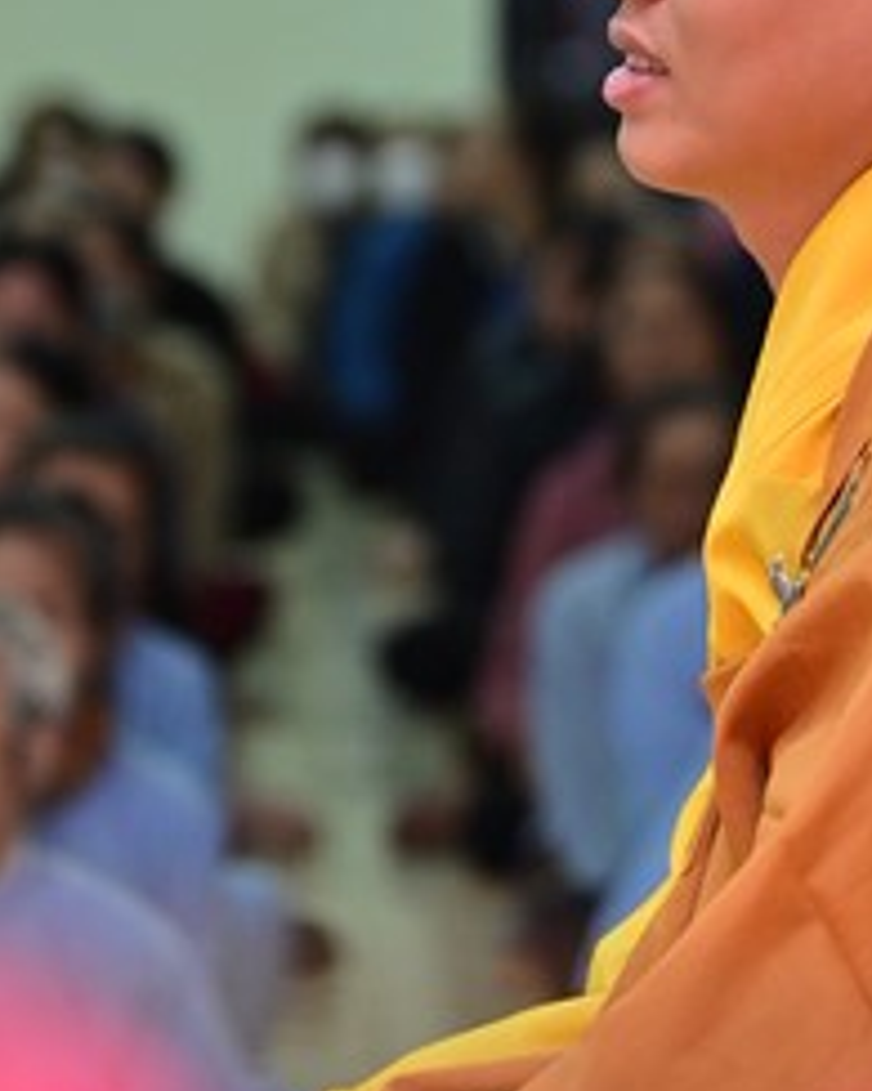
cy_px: 496
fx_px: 9684
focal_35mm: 300
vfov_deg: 6.4
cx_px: 599
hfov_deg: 5.2
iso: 1600
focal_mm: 120
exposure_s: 1/125
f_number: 4.5
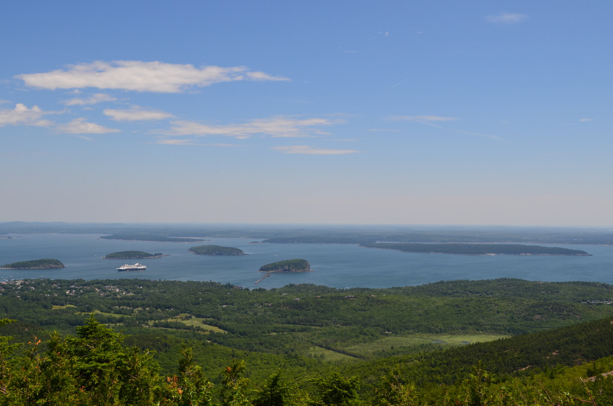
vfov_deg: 31.8
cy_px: 203
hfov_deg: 46.5
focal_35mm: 42
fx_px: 714
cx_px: 306
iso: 100
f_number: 11
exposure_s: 1/160
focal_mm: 28
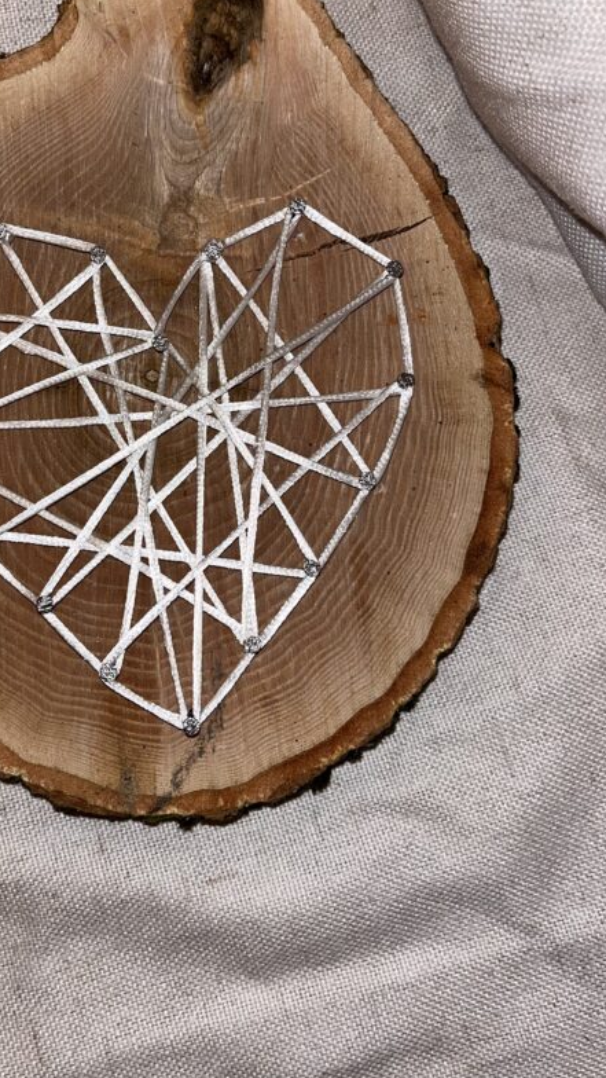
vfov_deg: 53.8
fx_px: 1057
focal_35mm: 37
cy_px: 458
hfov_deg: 31.7
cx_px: 194
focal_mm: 5.1
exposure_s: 1/72
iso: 40
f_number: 1.6
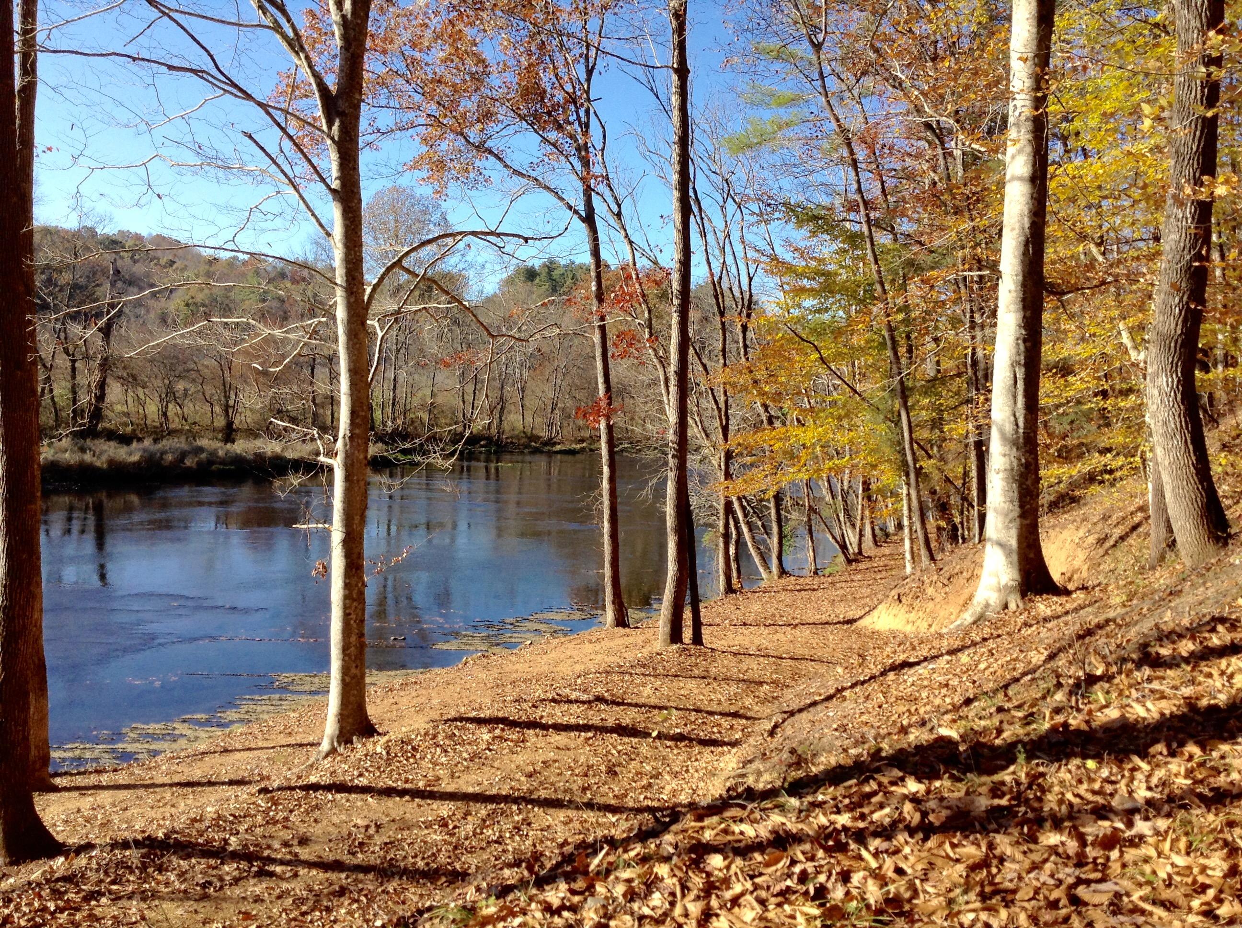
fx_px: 1182
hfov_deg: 55.4
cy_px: 464
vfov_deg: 42.8
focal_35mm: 33
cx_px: 621
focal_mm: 3.3
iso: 25
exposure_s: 1/651
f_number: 2.4
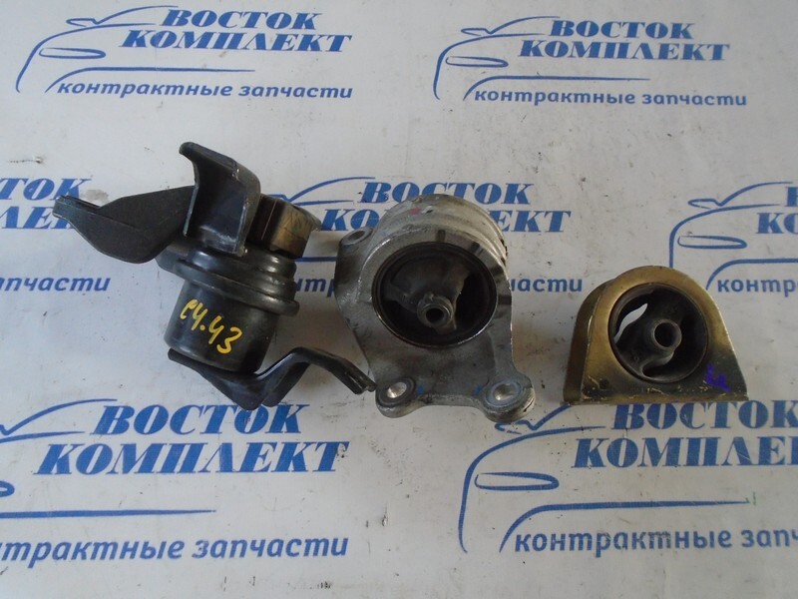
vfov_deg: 53.1
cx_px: 399
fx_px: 599
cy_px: 300
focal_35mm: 26
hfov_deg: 67.3
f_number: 3.2
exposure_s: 1/60
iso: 400
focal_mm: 4.6
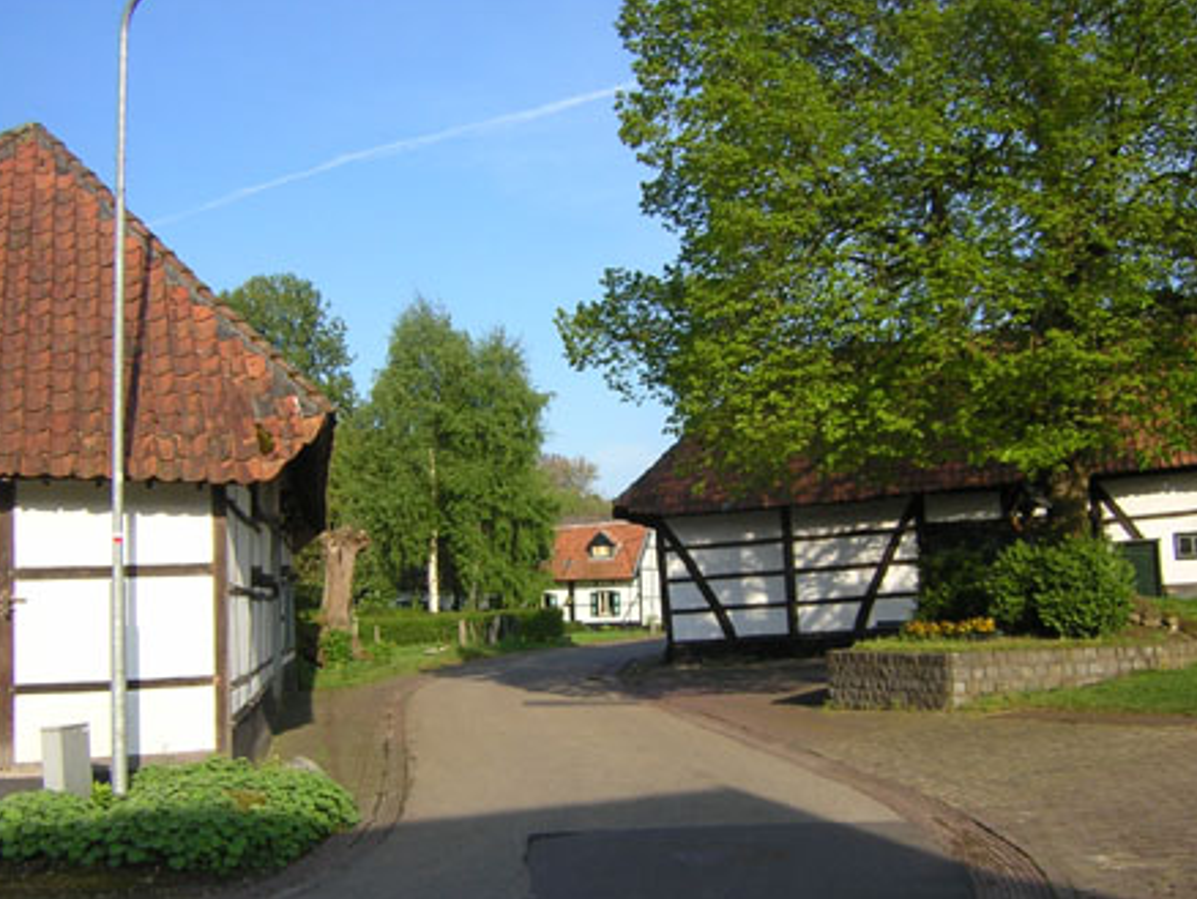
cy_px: 454
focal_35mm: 37
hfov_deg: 50.1
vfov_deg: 38.7
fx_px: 1280
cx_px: 596
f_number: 5.2
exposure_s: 1/198
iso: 100
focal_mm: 4.7
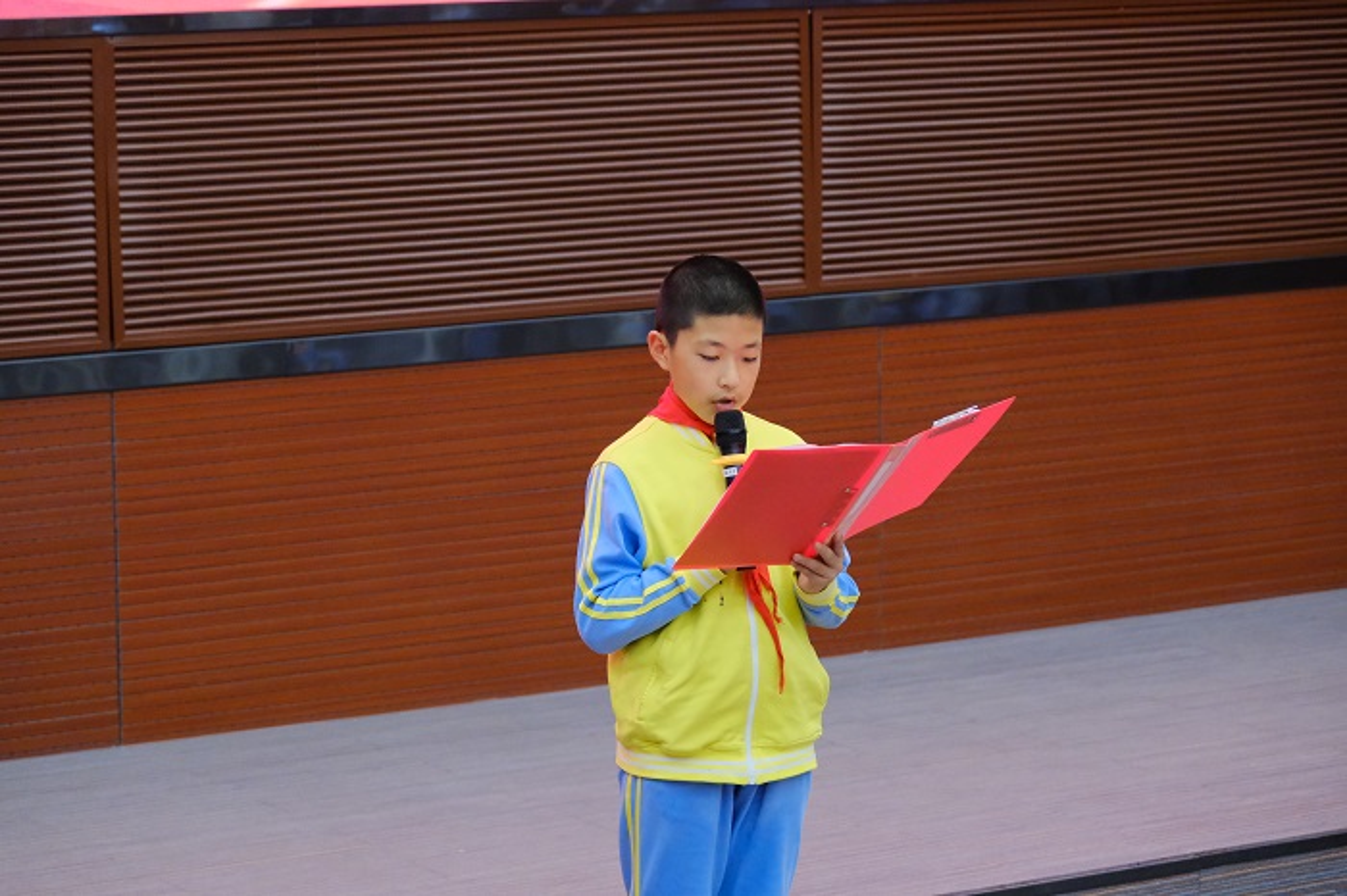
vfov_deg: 11.4
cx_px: 674
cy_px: 448
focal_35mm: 120
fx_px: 4488
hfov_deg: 17.1
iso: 6400
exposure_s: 1/160
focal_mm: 80
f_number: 4
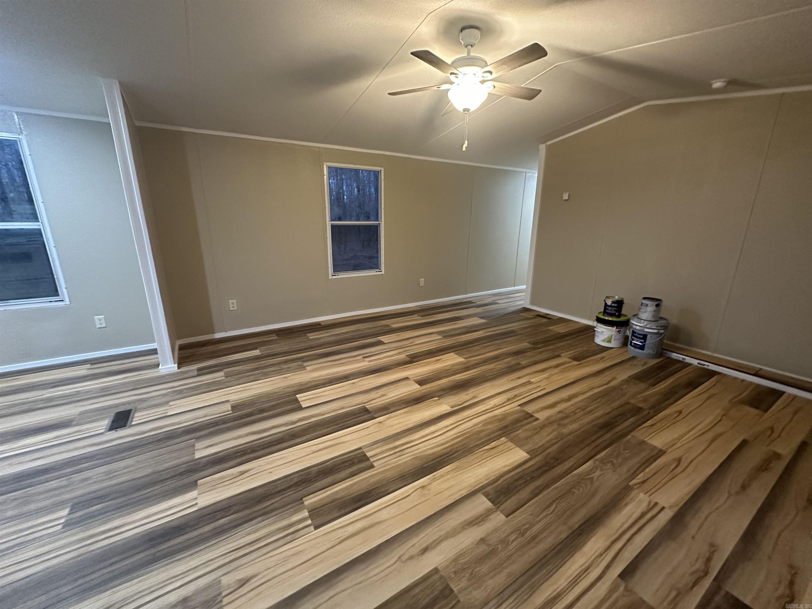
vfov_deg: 85.7
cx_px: 406
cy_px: 304
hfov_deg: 102.1
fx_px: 328
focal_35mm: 14
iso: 640
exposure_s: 1/60
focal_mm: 2.22
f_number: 2.2
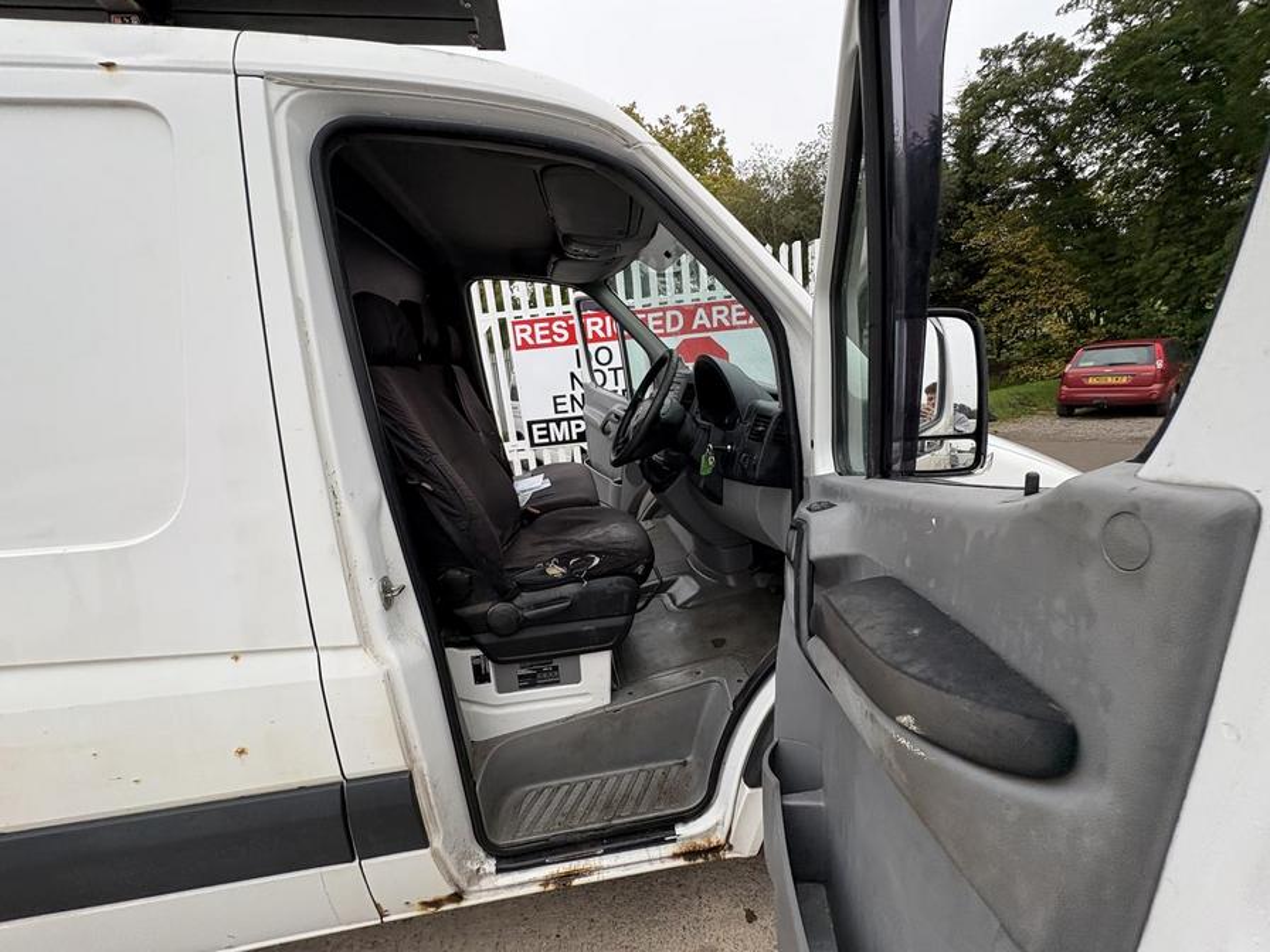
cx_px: 635
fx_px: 514
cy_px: 476
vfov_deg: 85.7
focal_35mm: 14
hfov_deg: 102.1
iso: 64
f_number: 2.2
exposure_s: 1/257
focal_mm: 2.22
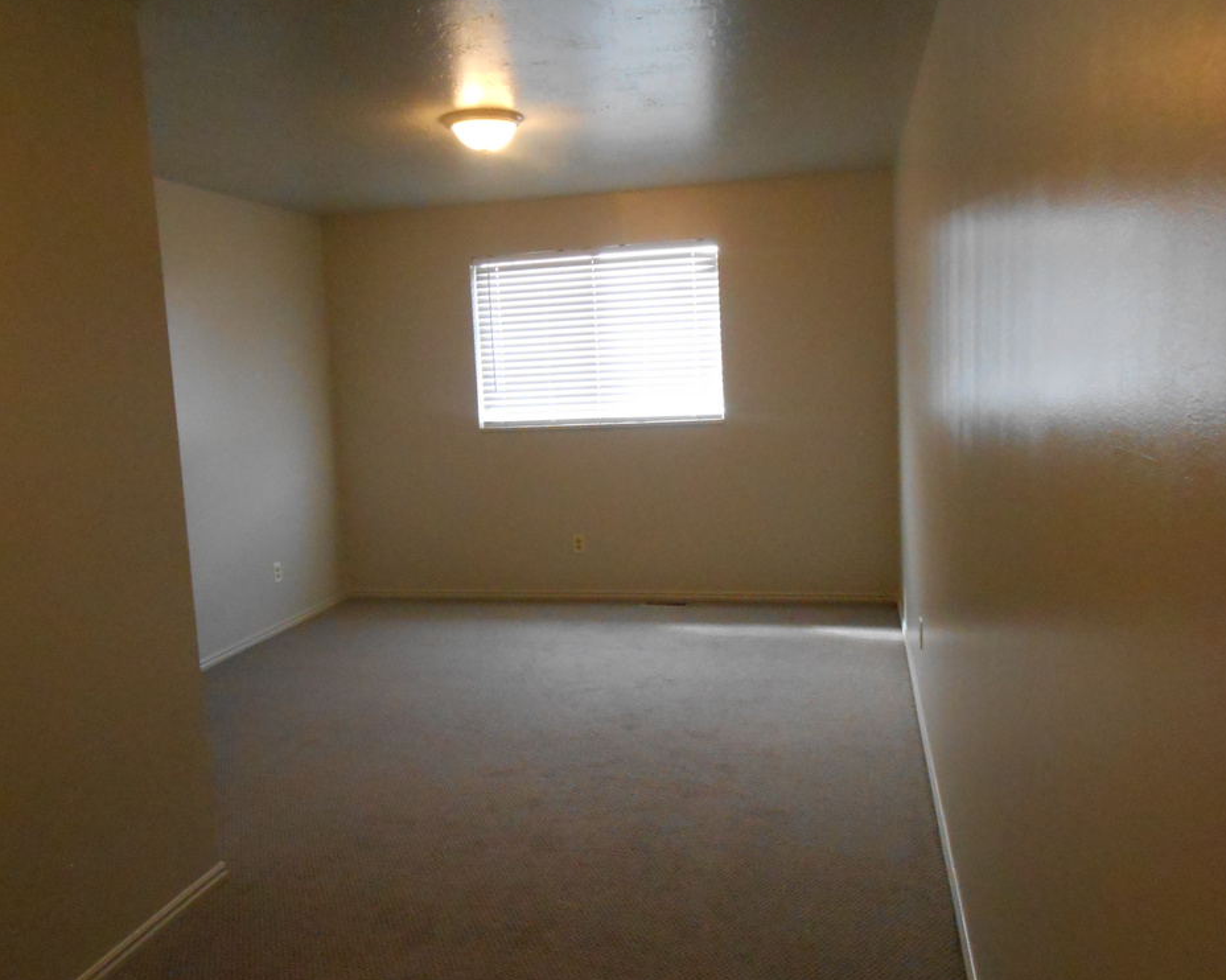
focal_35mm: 28
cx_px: 591
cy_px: 498
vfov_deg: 51.5
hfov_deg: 62.2
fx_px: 1016
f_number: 3.5
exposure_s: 1/80
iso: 800
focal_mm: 4.6
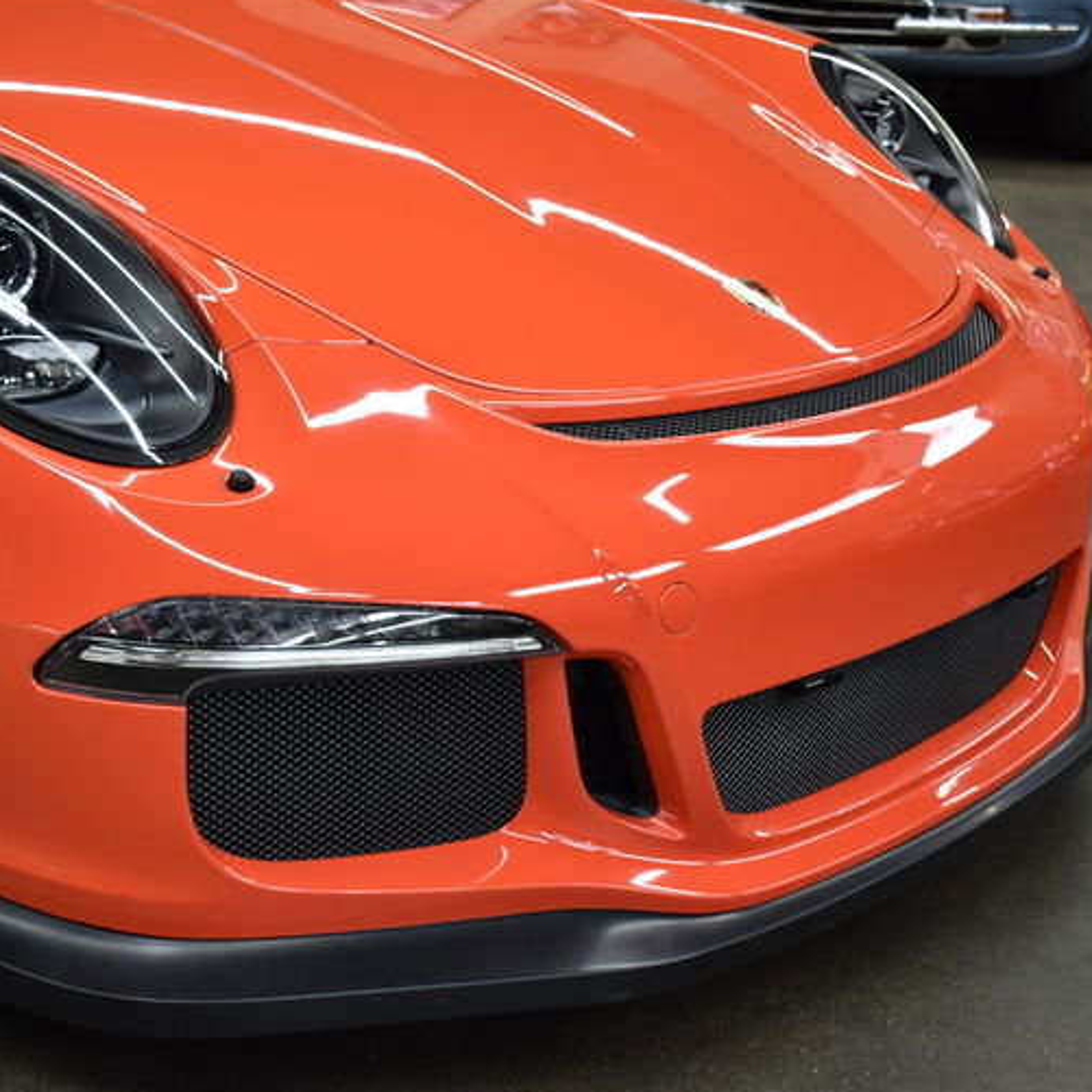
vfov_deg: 30.2
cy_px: 549
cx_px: 347
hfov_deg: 30.0
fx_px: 2022
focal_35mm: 57
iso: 560
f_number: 4.2
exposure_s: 1/50
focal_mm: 29
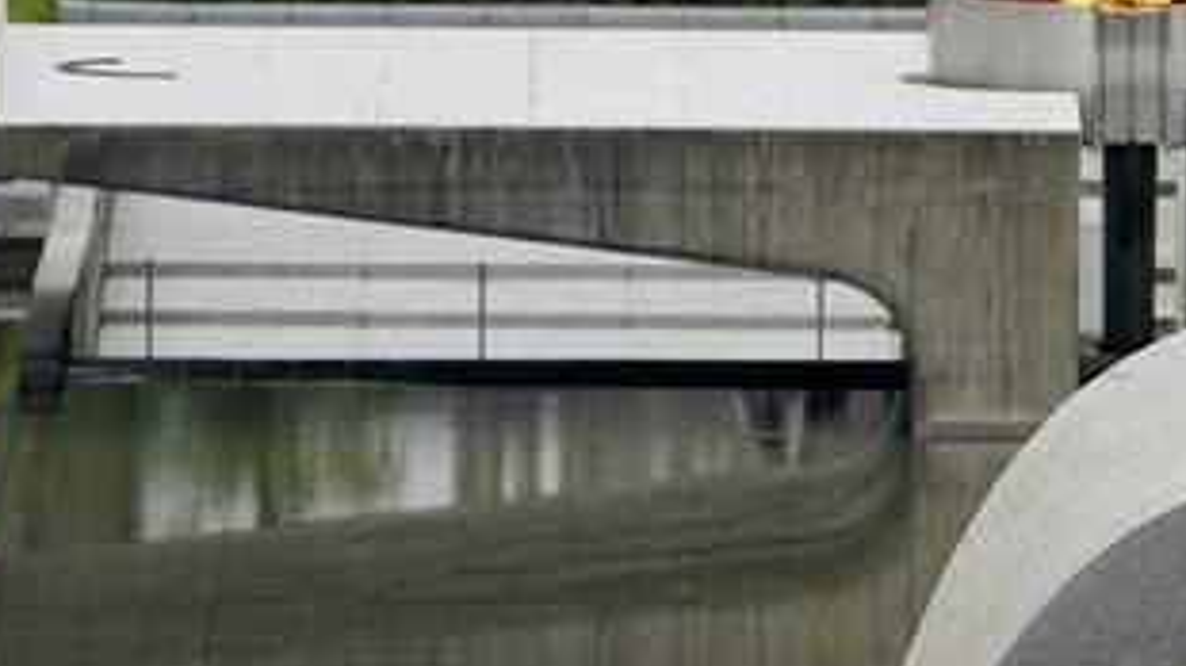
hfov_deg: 2.2
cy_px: 668
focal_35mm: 1001
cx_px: 1067
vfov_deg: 1.2
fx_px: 31463
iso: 320
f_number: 6.3
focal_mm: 456
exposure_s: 1/500
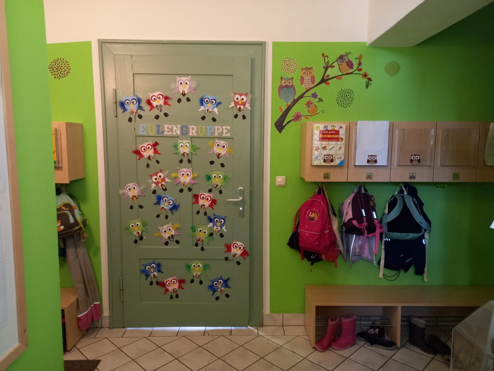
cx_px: 247
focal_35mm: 25
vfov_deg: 54.9
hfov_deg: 69.4
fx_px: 357
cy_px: 186
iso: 250
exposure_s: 1/25
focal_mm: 4.6
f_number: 2
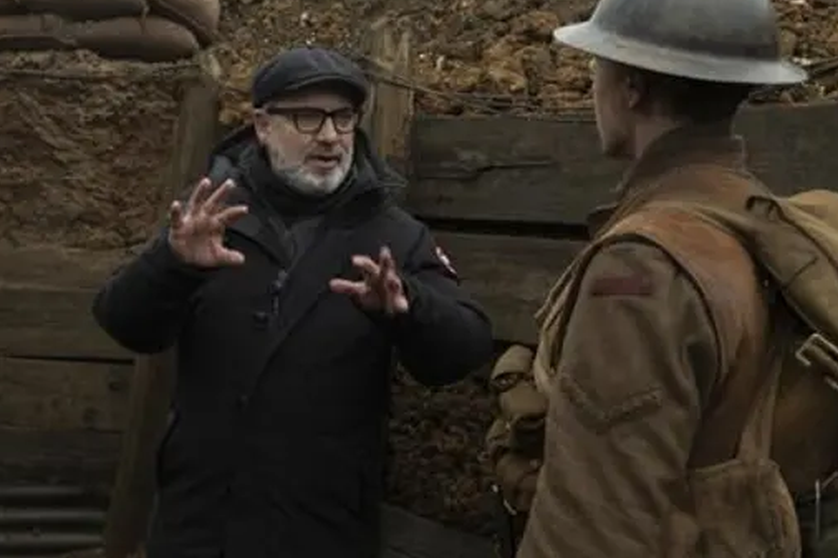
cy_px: 379
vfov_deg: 24.9
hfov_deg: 36.3
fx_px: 1257
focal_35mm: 54
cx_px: 242
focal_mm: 23.4
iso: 400
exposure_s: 1/125
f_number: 5
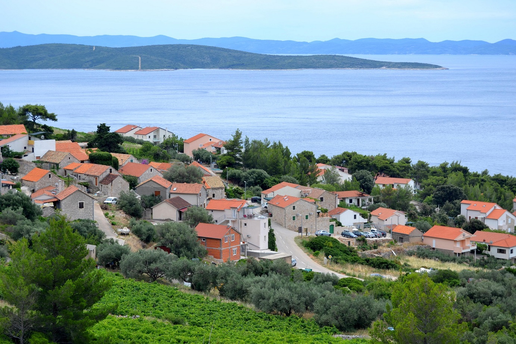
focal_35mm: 82
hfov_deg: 24.6
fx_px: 1182
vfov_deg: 16.6
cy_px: 172
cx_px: 258
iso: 100
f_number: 7.1
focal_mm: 55
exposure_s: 1/200
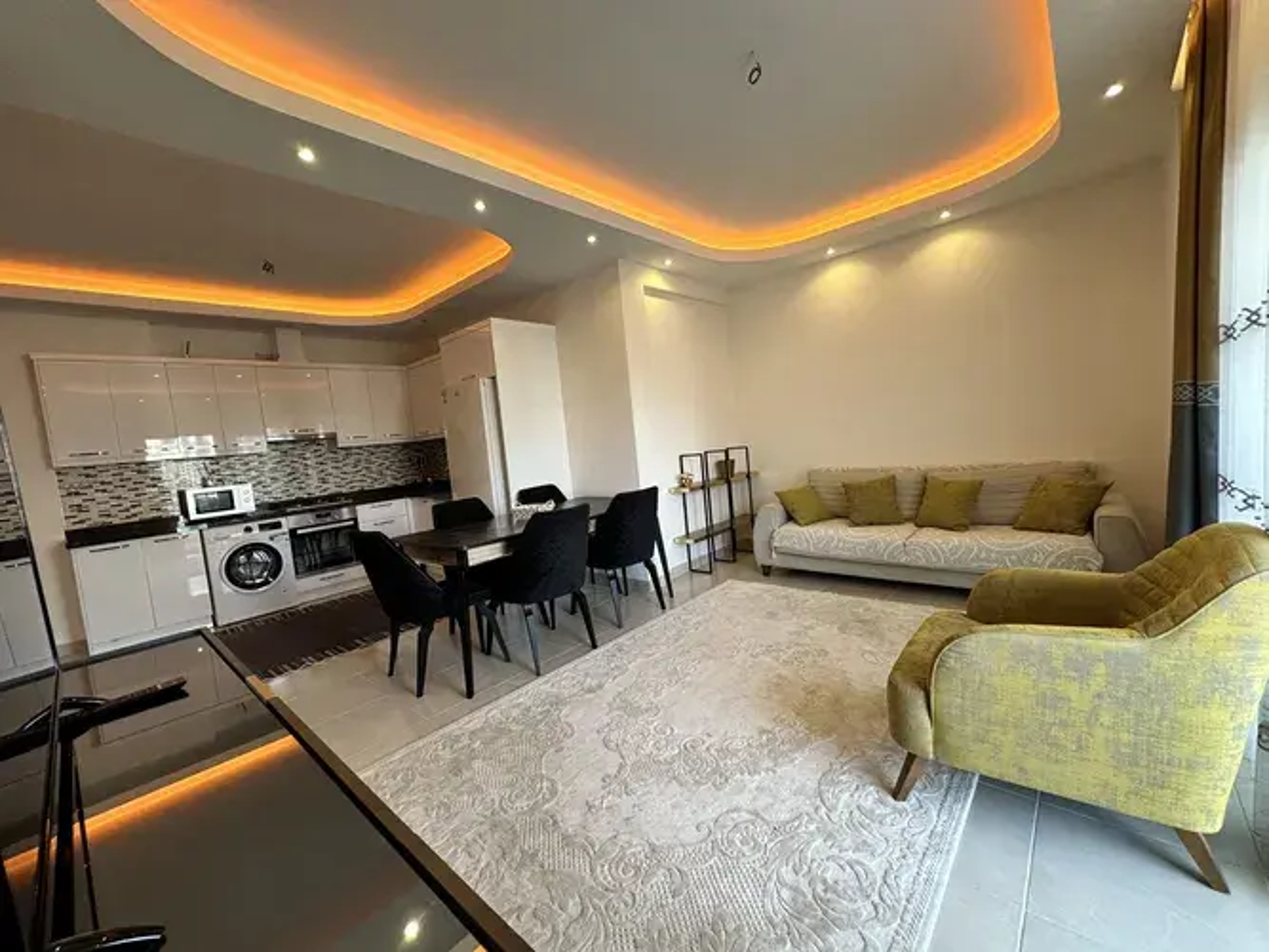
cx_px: 634
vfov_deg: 85.7
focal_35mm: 14
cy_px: 476
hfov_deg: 102.1
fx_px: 513
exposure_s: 1/99
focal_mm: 2.22
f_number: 2.2
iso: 125
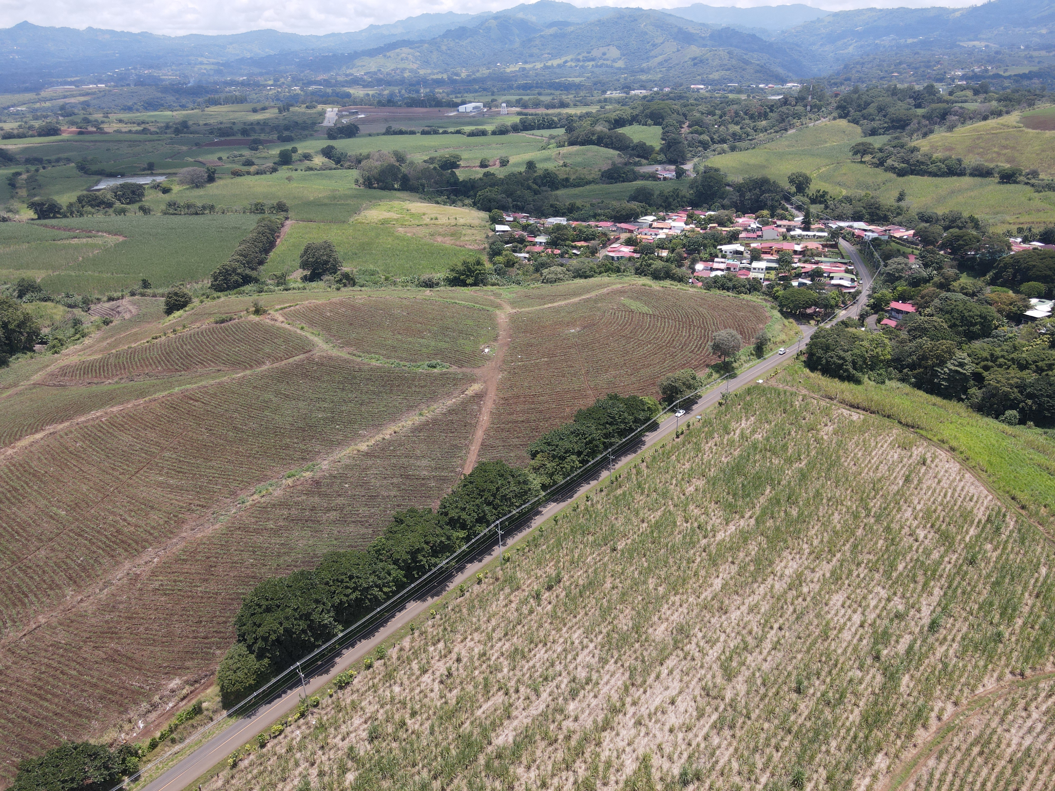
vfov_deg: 56.8
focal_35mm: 24
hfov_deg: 71.6
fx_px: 731
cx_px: 528
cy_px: 396
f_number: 2.8
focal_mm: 4.5
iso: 100
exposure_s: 1/400
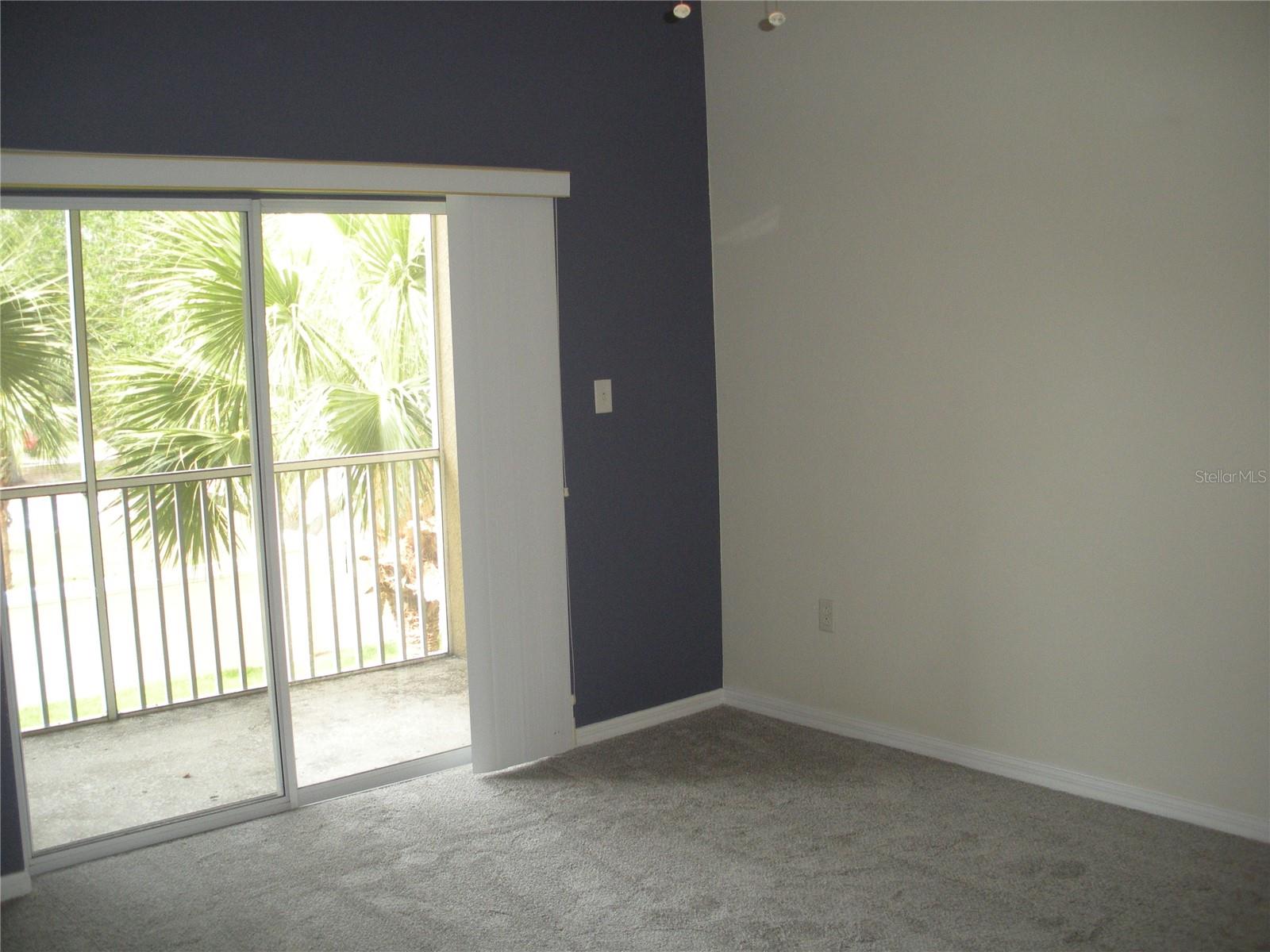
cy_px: 476
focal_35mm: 36
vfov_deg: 39.7
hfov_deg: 51.4
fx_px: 1321
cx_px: 635
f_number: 3.5
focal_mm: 6.3
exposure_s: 1/52.3
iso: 190
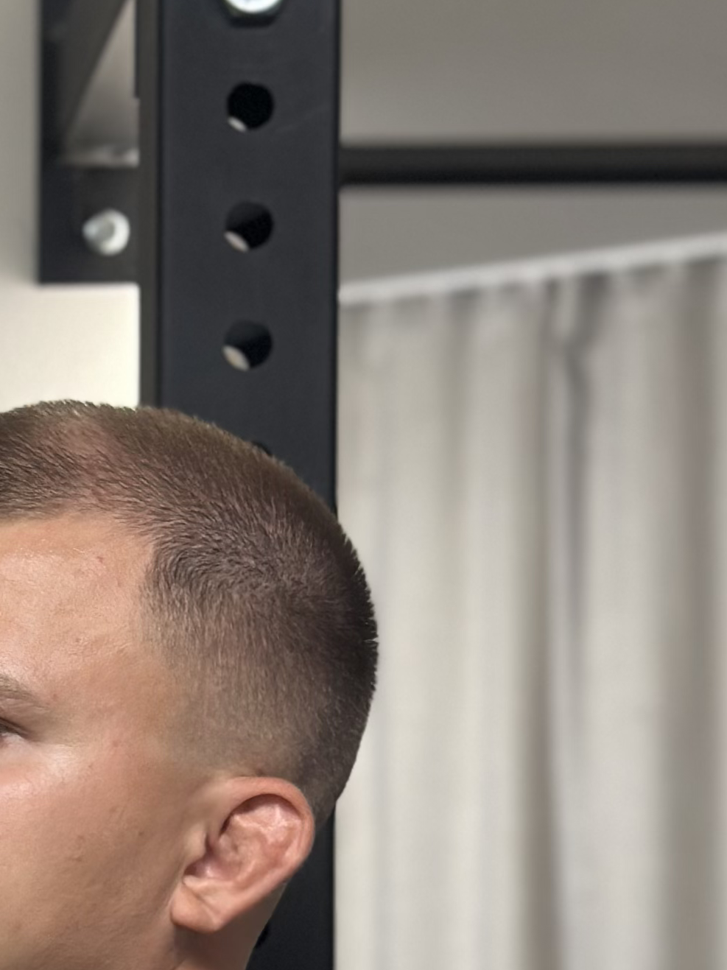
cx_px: -221
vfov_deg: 13.1
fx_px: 4118
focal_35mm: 147
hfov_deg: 9.9
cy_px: 1184
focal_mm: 6.86
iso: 125
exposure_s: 1/50
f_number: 1.78
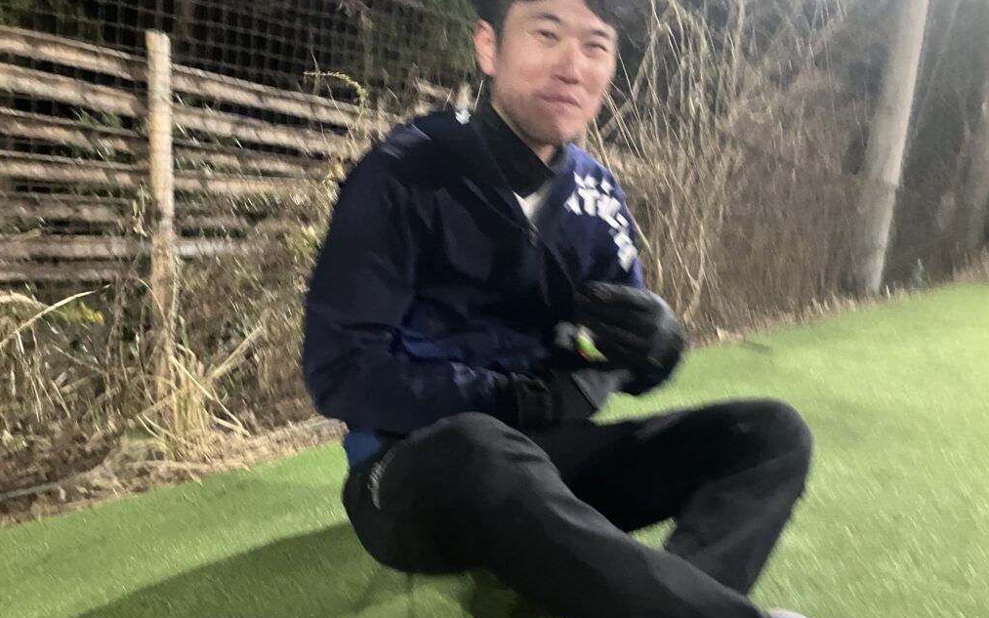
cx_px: 497
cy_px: 357
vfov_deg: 41.7
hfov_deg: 62.9
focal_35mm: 30
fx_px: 809
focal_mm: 3.99
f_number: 1.8
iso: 640
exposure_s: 1/22
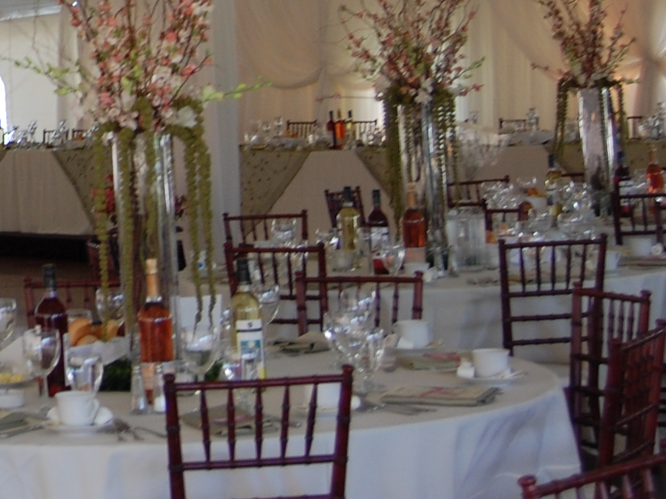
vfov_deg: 11.3
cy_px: -77
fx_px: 2482
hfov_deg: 14.6
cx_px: -228
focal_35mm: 129
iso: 400
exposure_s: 1/100
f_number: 5
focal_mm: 30
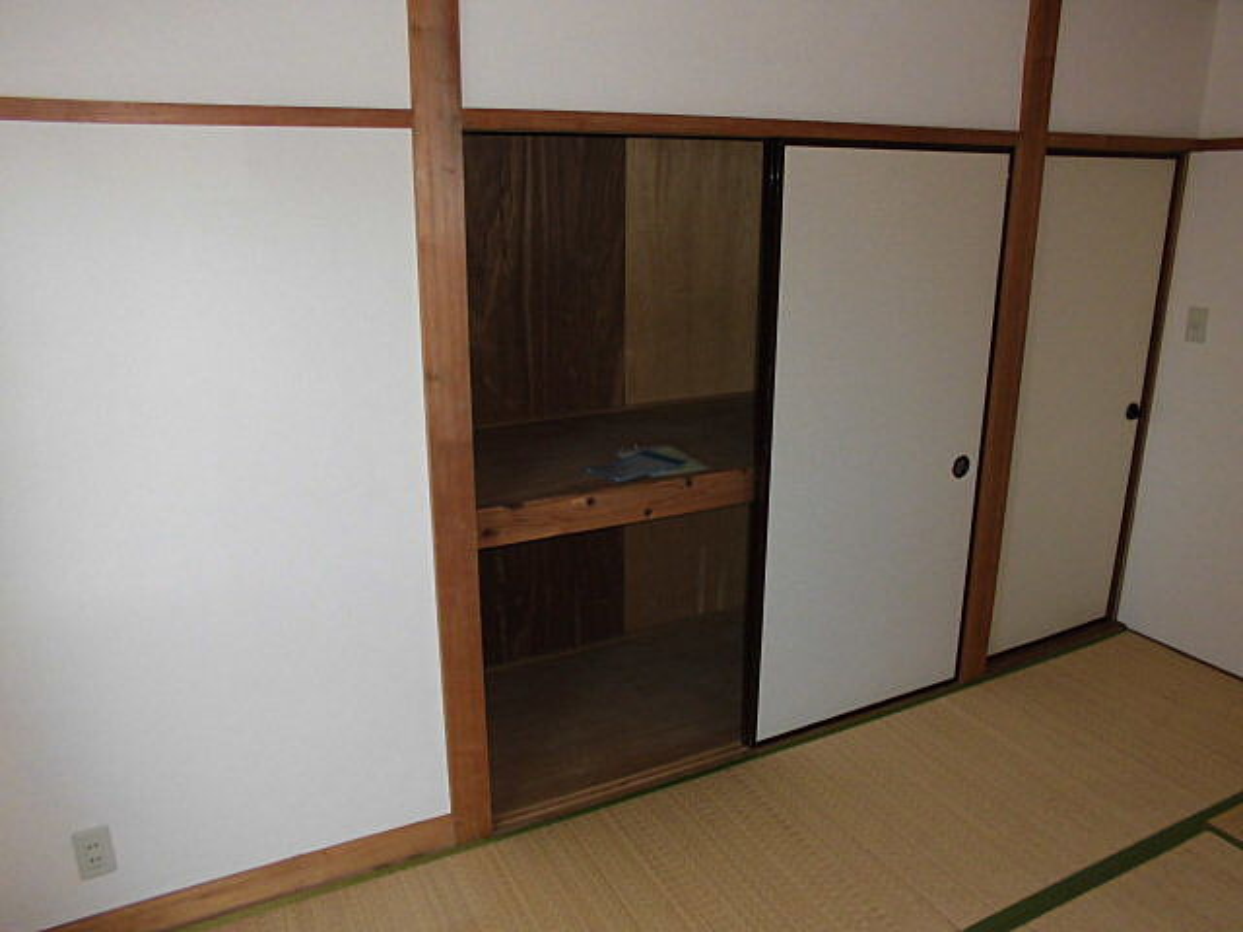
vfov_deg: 53.1
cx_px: 622
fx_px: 934
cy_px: 466
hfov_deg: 67.3
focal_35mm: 26
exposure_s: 1/60
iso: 100
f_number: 3.5
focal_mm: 4.6
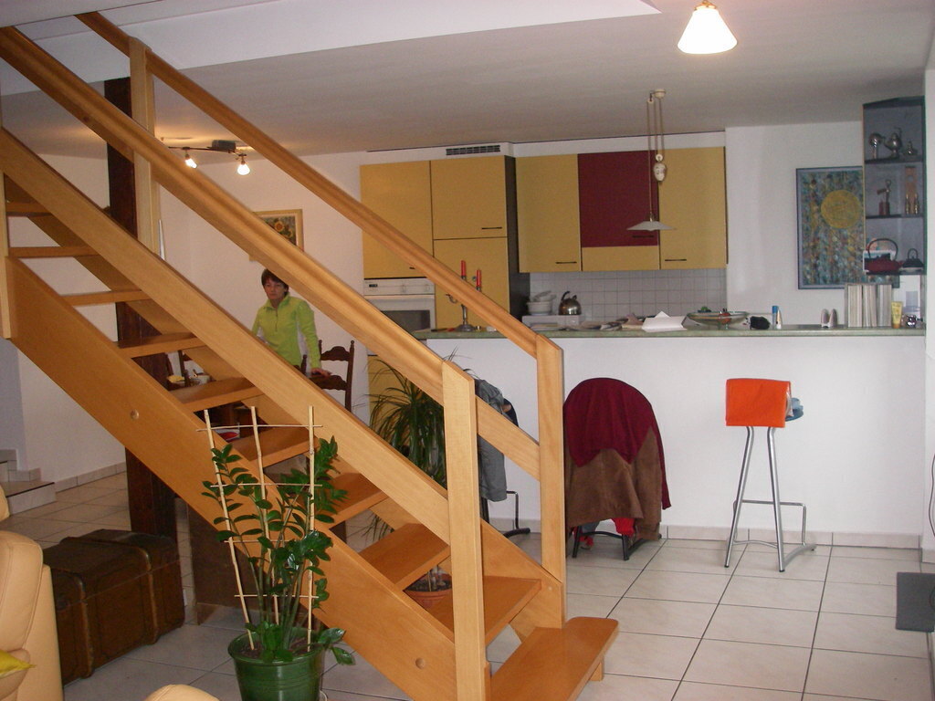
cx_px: 468
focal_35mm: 38
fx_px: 1026
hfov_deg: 49.0
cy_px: 350
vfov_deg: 37.7
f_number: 3.3
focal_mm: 6.3
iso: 250
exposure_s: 1/40
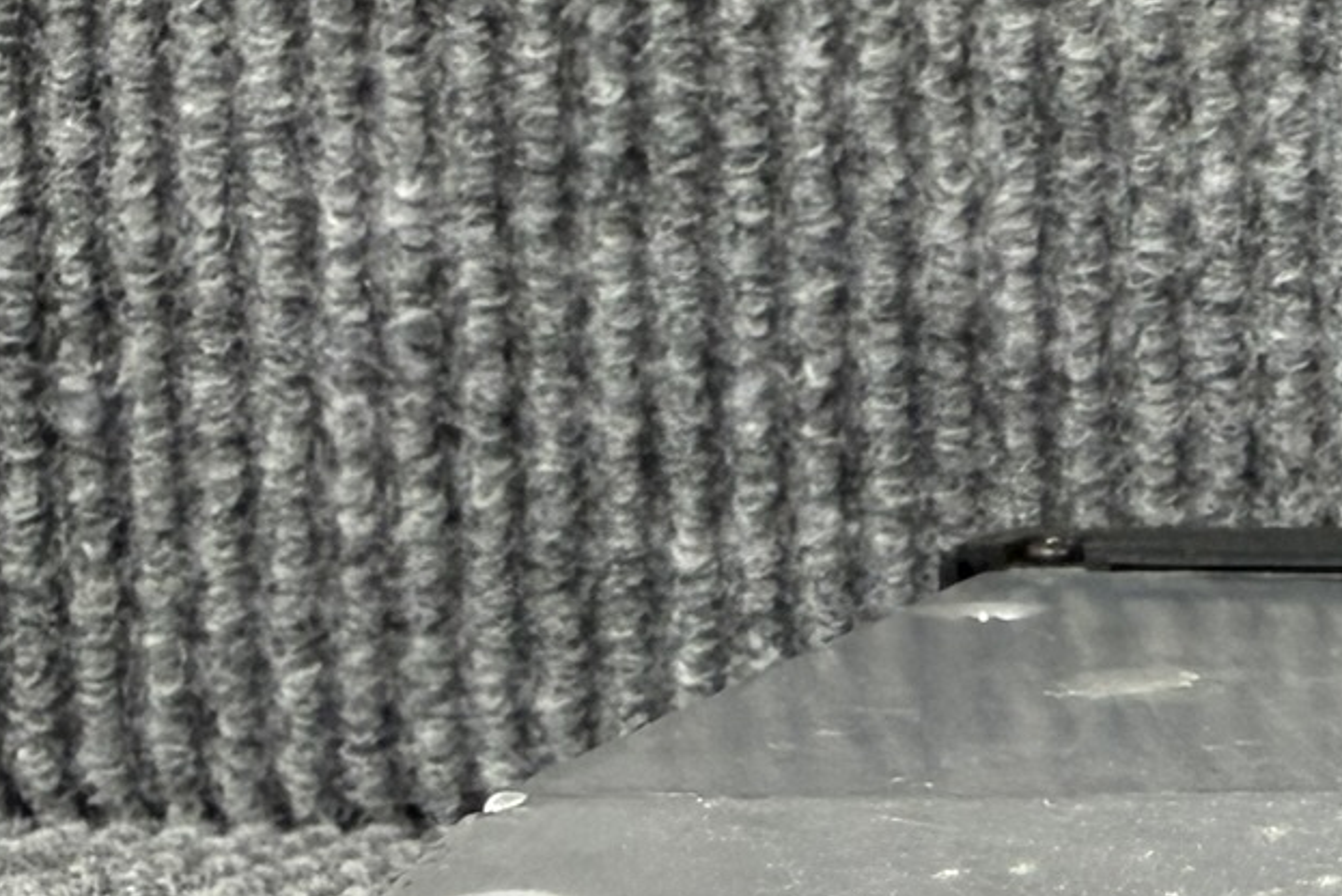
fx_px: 3058
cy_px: 855
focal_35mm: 82
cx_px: 2005
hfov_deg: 21.0
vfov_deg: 16.4
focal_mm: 2.22
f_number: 2.2
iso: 250
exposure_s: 1/60
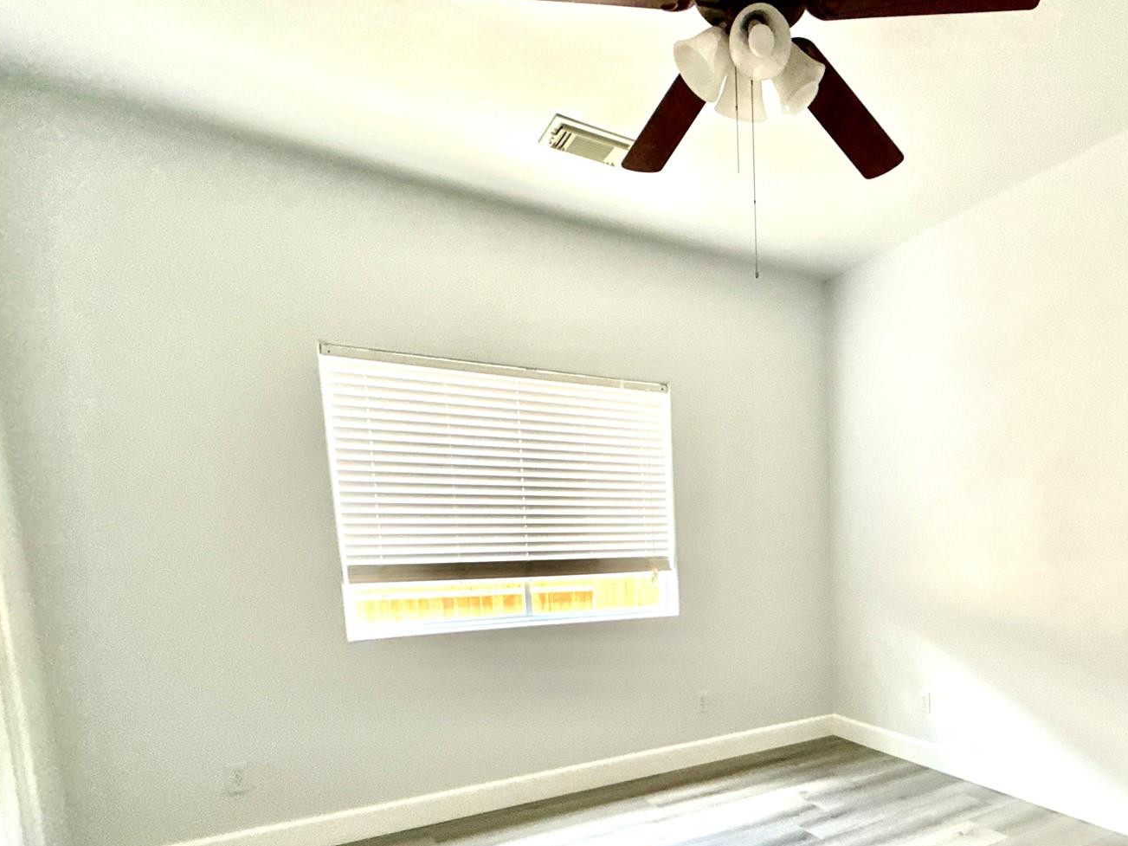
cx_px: 797
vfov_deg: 58.1
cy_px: 630
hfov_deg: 72.8
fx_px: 717
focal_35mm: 22
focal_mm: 2.22
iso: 200
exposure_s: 1/99
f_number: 2.2
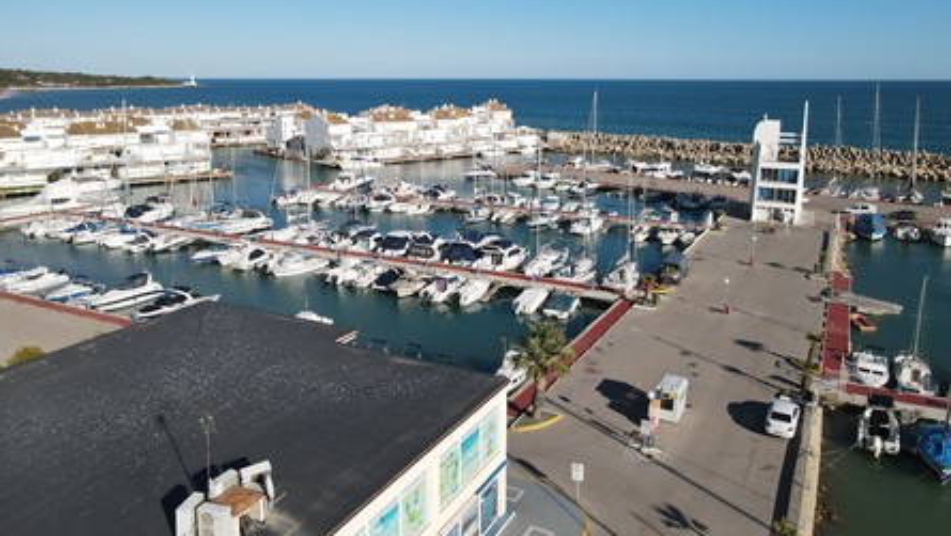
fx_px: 681
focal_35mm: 27
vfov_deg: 42.7
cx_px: 485
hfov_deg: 69.8
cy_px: 204
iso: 100
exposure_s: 1/1000
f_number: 2.8
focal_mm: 4.5
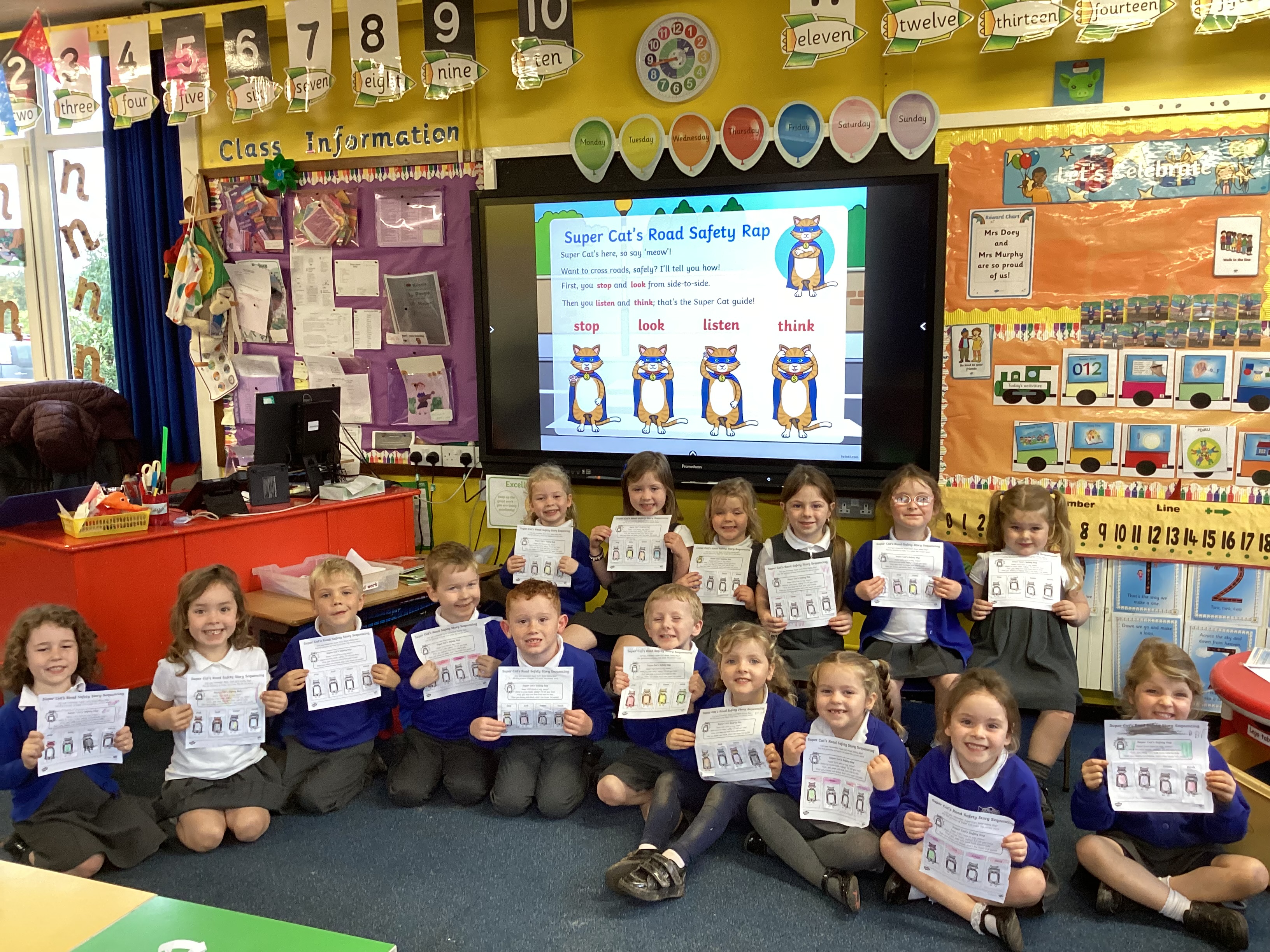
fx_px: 1137
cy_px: 476
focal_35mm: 31
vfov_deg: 45.4
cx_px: 635
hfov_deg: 58.4
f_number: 2.4
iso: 200
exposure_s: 1/60
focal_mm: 3.3
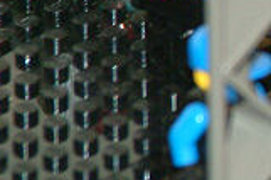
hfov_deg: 2.6
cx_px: 540
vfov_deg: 1.7
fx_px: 6031
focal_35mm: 802
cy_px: -151
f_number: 4.5
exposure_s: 1/60
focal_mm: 84
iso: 800
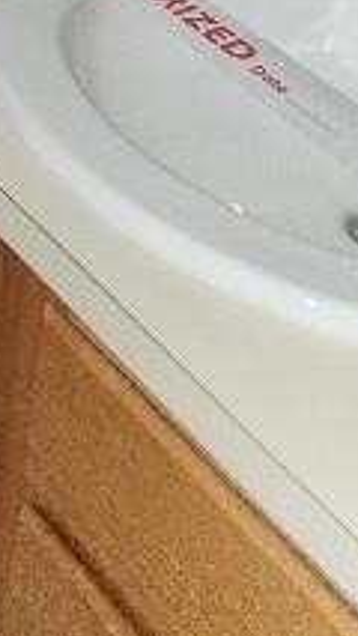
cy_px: -370
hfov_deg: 10.9
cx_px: -513
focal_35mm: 94
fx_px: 1584
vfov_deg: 19.3
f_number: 1.8
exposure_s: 1/24
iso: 100
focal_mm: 5.4
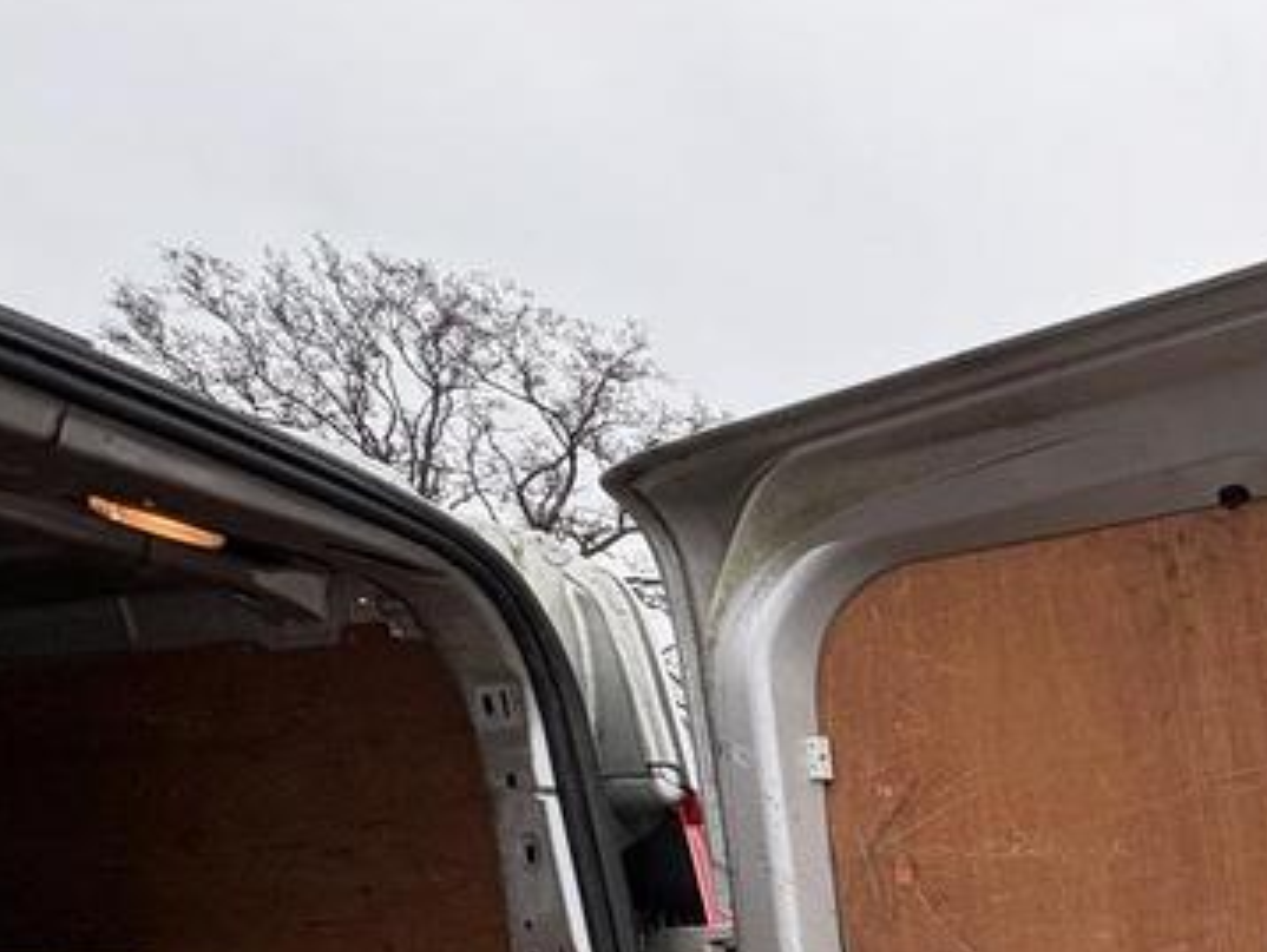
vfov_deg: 33.9
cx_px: 1430
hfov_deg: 40.9
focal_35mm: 35
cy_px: 1108
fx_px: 1282
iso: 40
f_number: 2.2
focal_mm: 2.22
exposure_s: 1/127
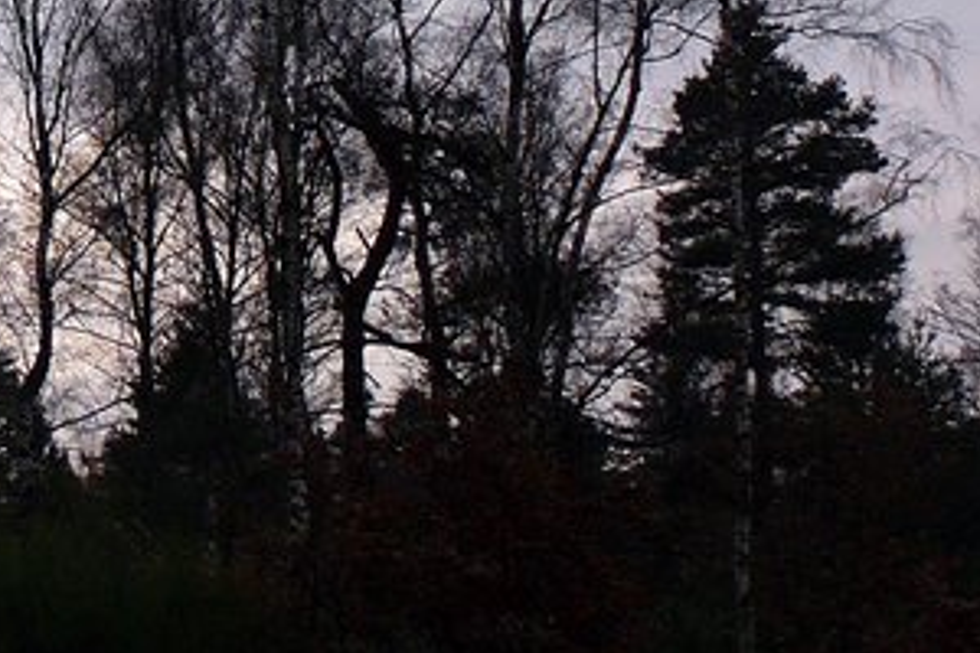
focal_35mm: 125
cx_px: -314
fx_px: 3403
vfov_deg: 10.9
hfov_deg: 15.6
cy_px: 20
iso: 80
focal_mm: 6.7
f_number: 3.2
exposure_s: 1/320
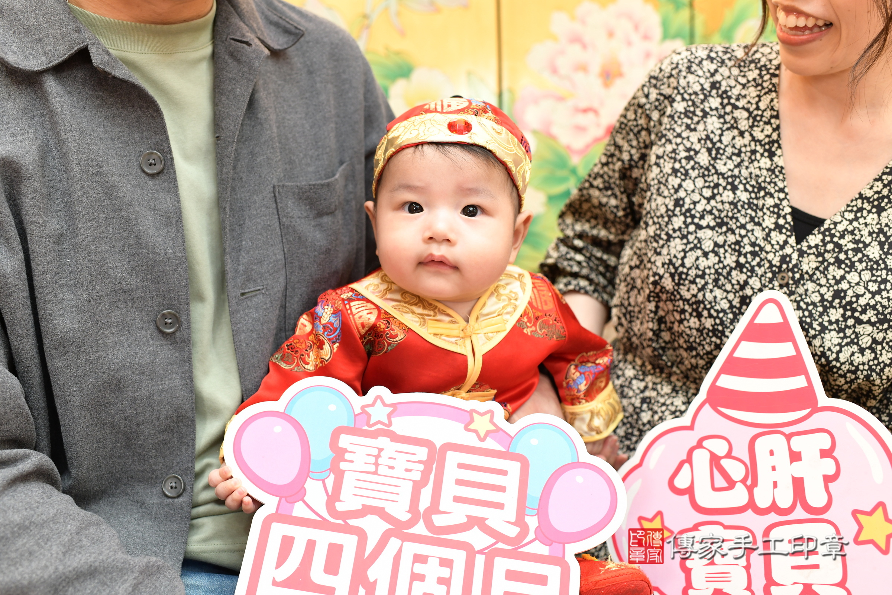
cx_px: 446
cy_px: 298
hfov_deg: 54.4
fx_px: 867
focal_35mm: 35
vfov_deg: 37.9
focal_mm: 35
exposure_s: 1/200
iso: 1000
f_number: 4.5
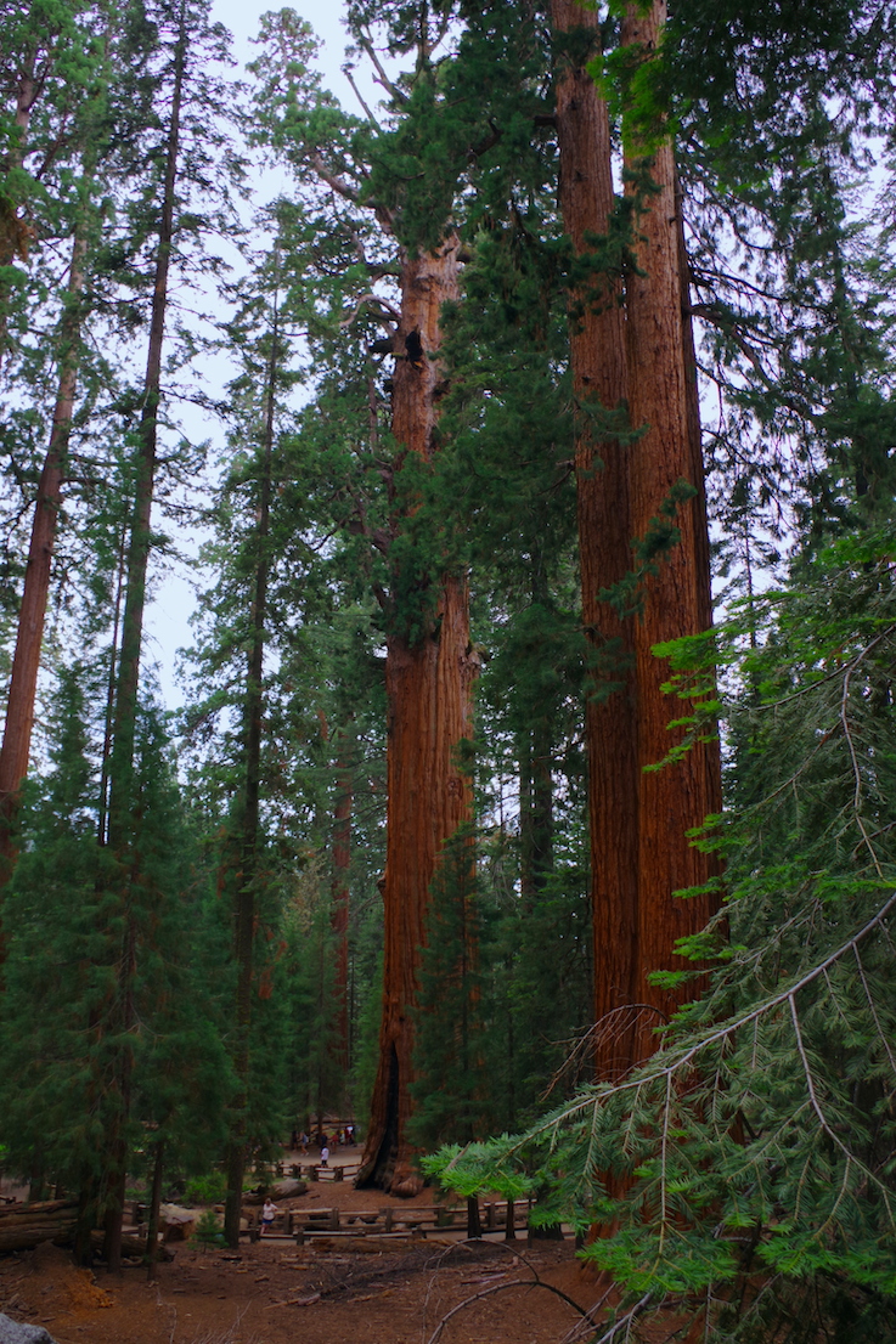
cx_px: 448
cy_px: 672
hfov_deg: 47.9
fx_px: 1008
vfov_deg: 67.4
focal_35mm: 27
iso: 200
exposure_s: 1/50
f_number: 5
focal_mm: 18
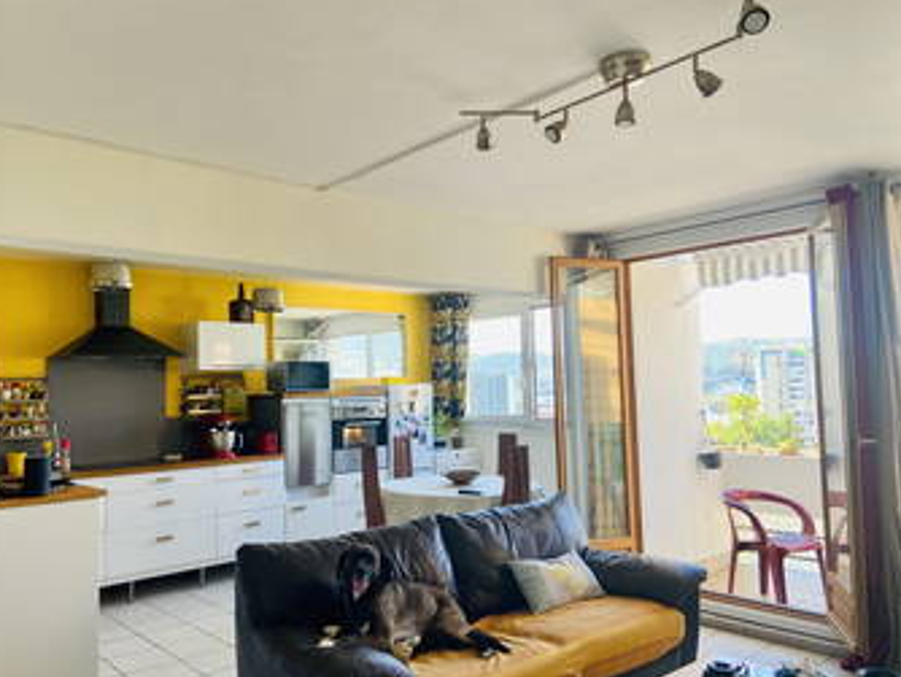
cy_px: 353
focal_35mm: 28
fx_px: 729
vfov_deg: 49.8
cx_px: 426
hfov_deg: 63.4
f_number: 1.8
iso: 50
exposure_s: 1/122
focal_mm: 4.25
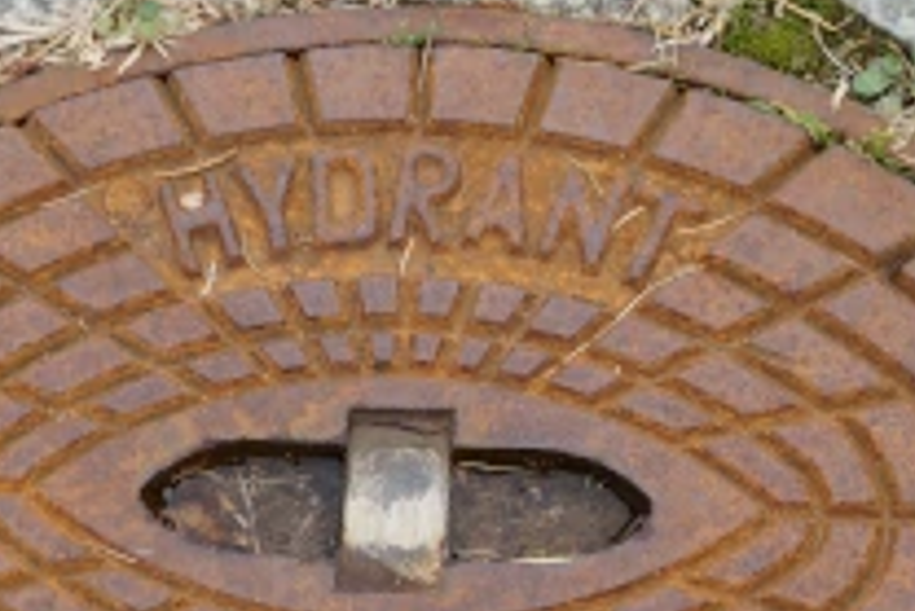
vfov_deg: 7.6
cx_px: 418
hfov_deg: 11.4
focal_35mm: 180
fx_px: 4578
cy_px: 521
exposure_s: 1/200
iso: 100
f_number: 5.6
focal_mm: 75
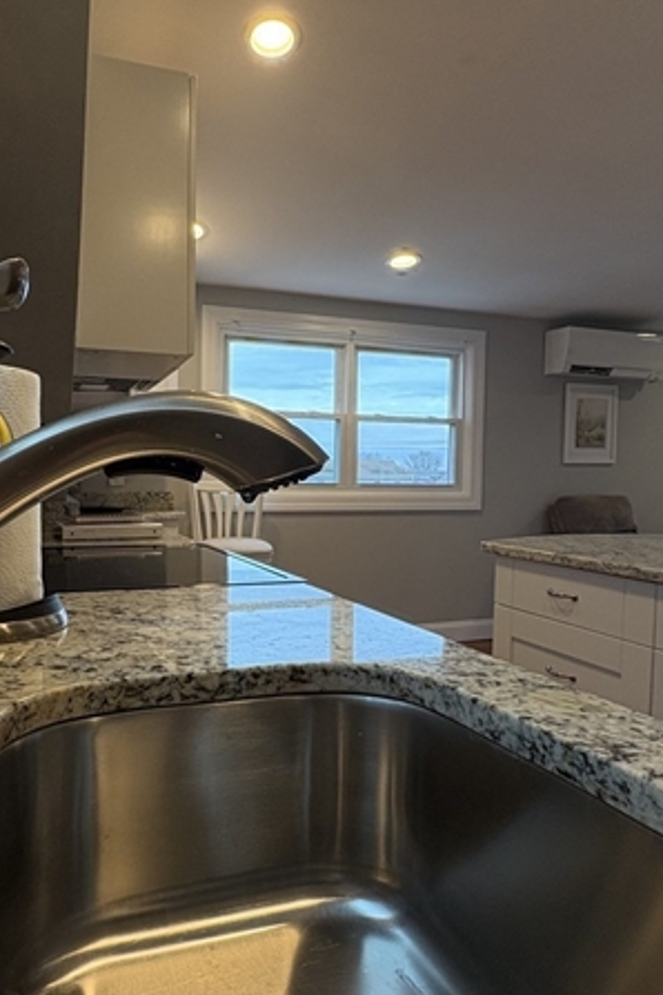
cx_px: 260
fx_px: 691
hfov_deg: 50.9
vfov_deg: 71.5
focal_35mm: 25
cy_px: 521
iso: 200
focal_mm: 2.22
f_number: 2.2
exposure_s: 1/120
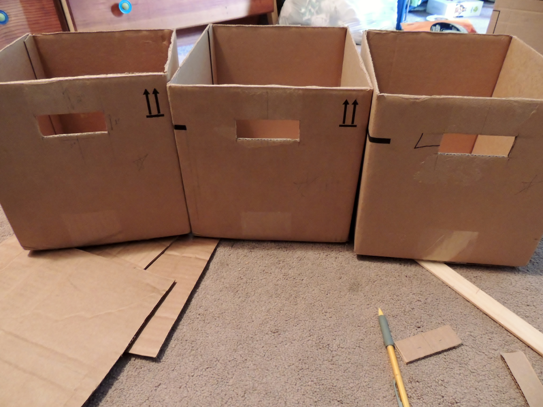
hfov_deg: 71.6
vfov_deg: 56.8
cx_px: 272
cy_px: 204
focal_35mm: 24
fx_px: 376
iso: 800
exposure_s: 1/4
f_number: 3
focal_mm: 4.3
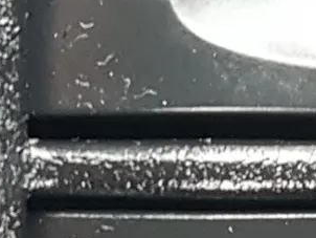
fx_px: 1900
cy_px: 120
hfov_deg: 9.3
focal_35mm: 208
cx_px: 464
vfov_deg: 7.2
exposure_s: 1/24
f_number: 1.7
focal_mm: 4.2
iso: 250
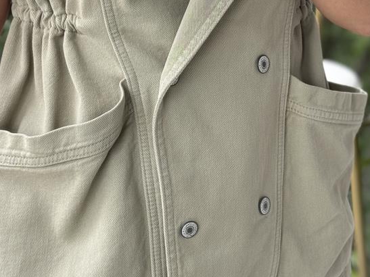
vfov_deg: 12.6
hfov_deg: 16.8
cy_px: 47
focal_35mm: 117
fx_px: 1250
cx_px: 176
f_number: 1.78
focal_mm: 6.76
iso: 64
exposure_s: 1/121
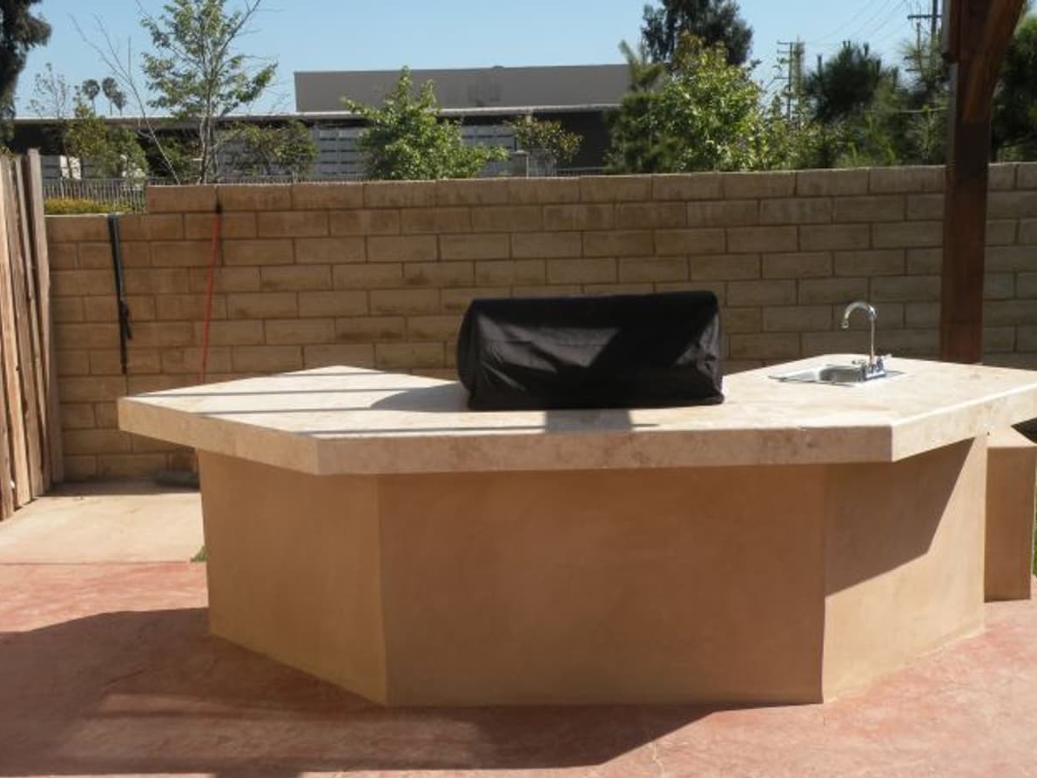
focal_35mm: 47
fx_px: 1408
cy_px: 434
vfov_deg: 30.9
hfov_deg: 40.4
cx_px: 554
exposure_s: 1/230
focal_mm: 7.4
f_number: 6.3
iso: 64
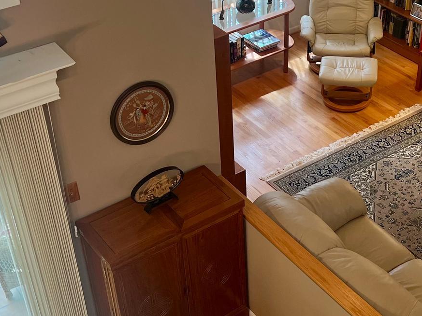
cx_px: 254
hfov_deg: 31.6
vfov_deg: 24.0
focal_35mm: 61
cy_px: 169
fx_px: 744
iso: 80
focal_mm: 5.7
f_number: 1.5
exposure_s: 1/60
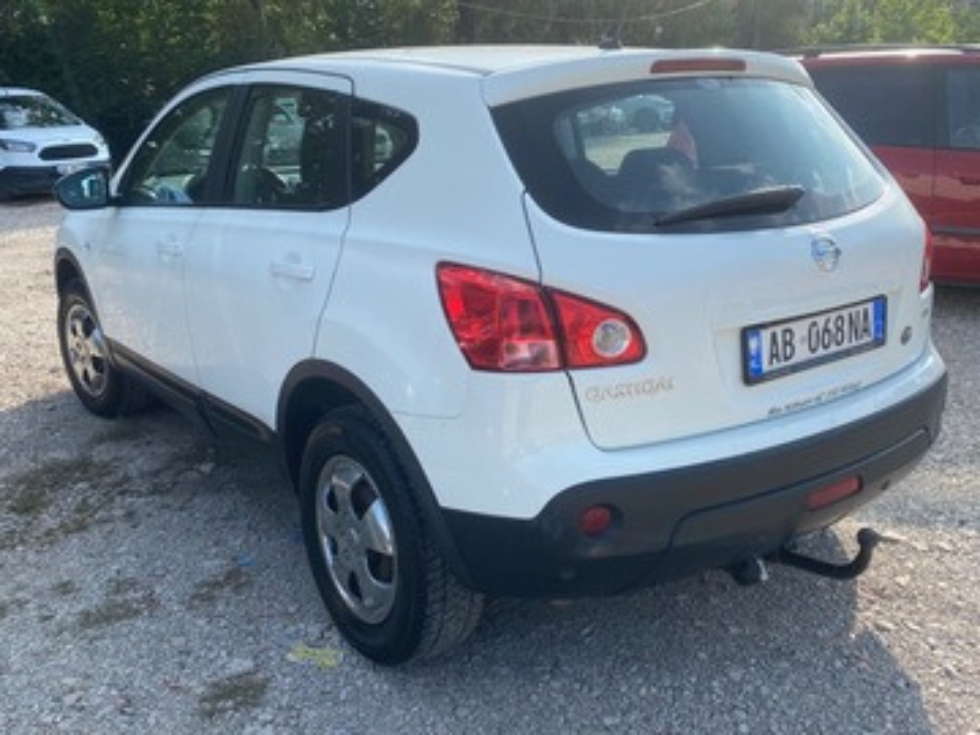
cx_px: 490
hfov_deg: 67.3
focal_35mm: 26
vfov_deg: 53.1
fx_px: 736
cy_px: 368
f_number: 1.8
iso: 32
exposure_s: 1/1258
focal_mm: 4.25
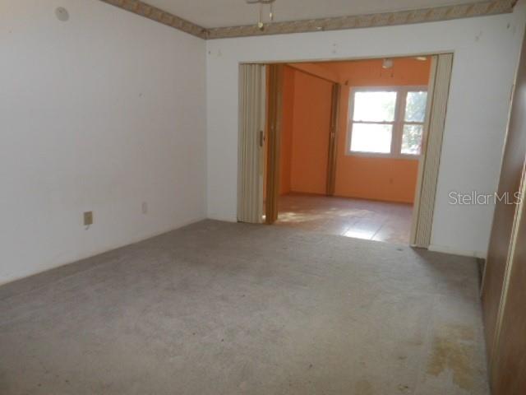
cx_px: 263
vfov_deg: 54.9
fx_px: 380
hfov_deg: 69.4
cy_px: 198
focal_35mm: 25
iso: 200
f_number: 3.2
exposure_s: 1/25
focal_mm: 4.5
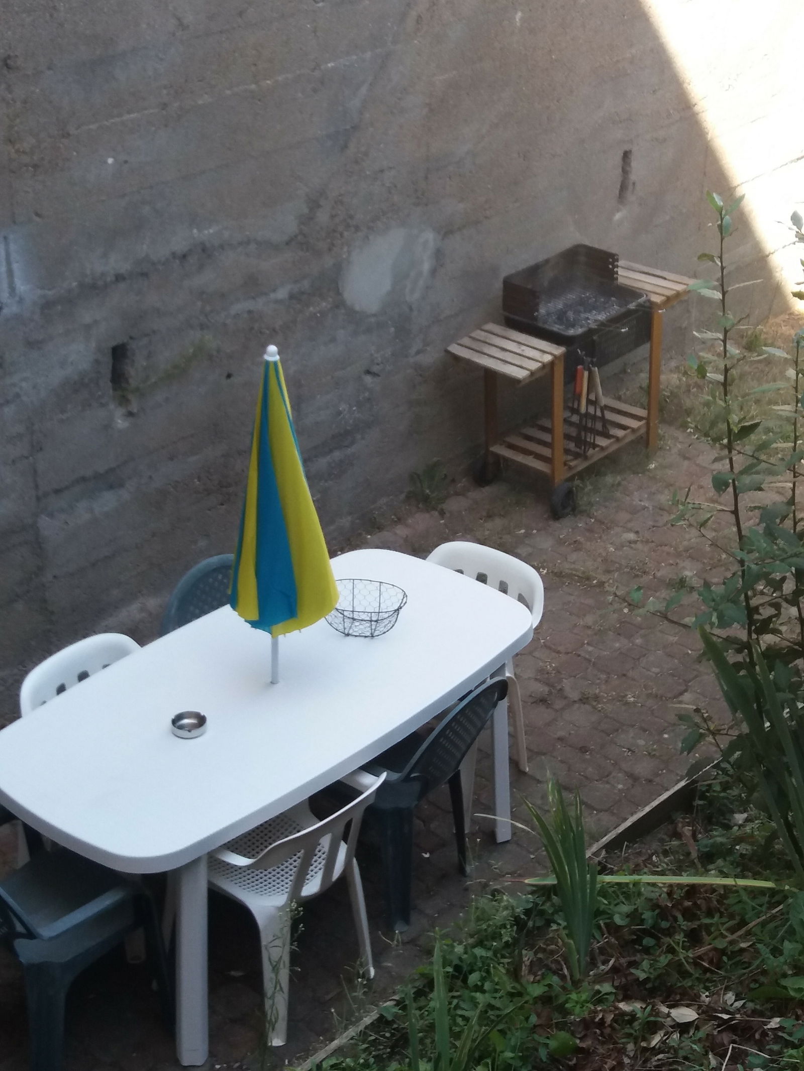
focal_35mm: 28
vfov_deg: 63.4
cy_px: 536
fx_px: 867
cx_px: 402
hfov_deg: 49.7
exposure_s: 1/145
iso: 64
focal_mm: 3.7
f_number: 1.9
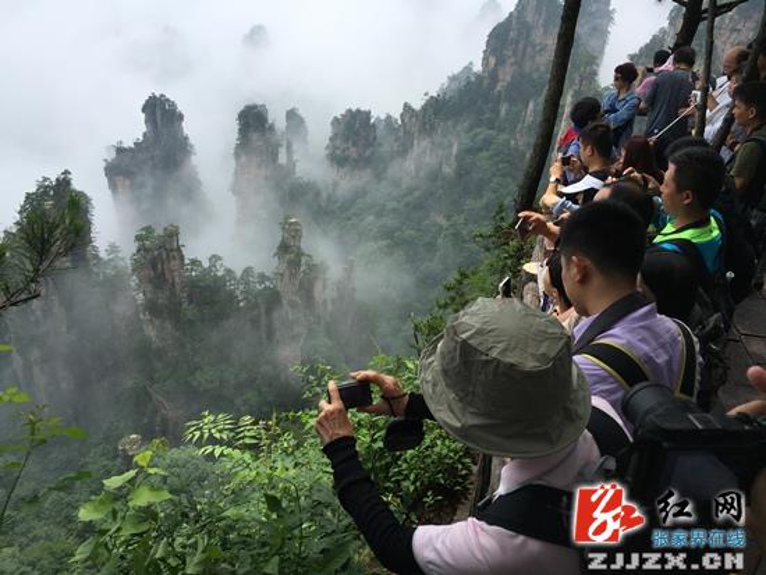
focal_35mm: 29
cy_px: 288
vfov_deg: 48.3
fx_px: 642
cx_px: 383
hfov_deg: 61.6
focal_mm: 4.15
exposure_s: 1/2198
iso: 32
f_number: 2.2
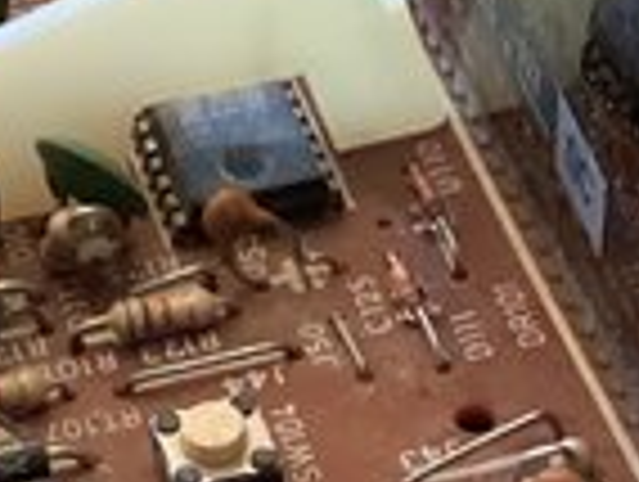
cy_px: 500
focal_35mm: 129
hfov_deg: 15.2
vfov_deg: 11.4
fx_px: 2385
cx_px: 400
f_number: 2.4
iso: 640
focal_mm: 3.3
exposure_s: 1/15
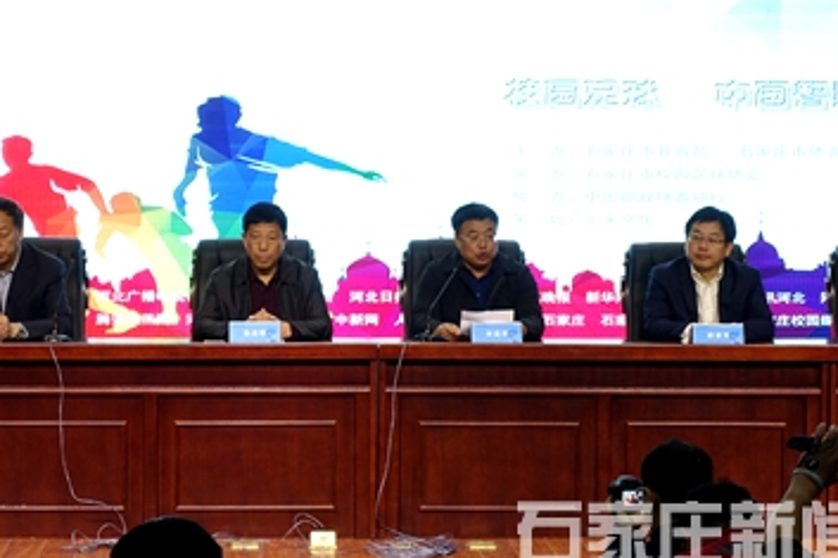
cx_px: 358
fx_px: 2722
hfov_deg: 17.5
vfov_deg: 11.7
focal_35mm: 117
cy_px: 158
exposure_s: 1/100
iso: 400
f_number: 2.8
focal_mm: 25.7
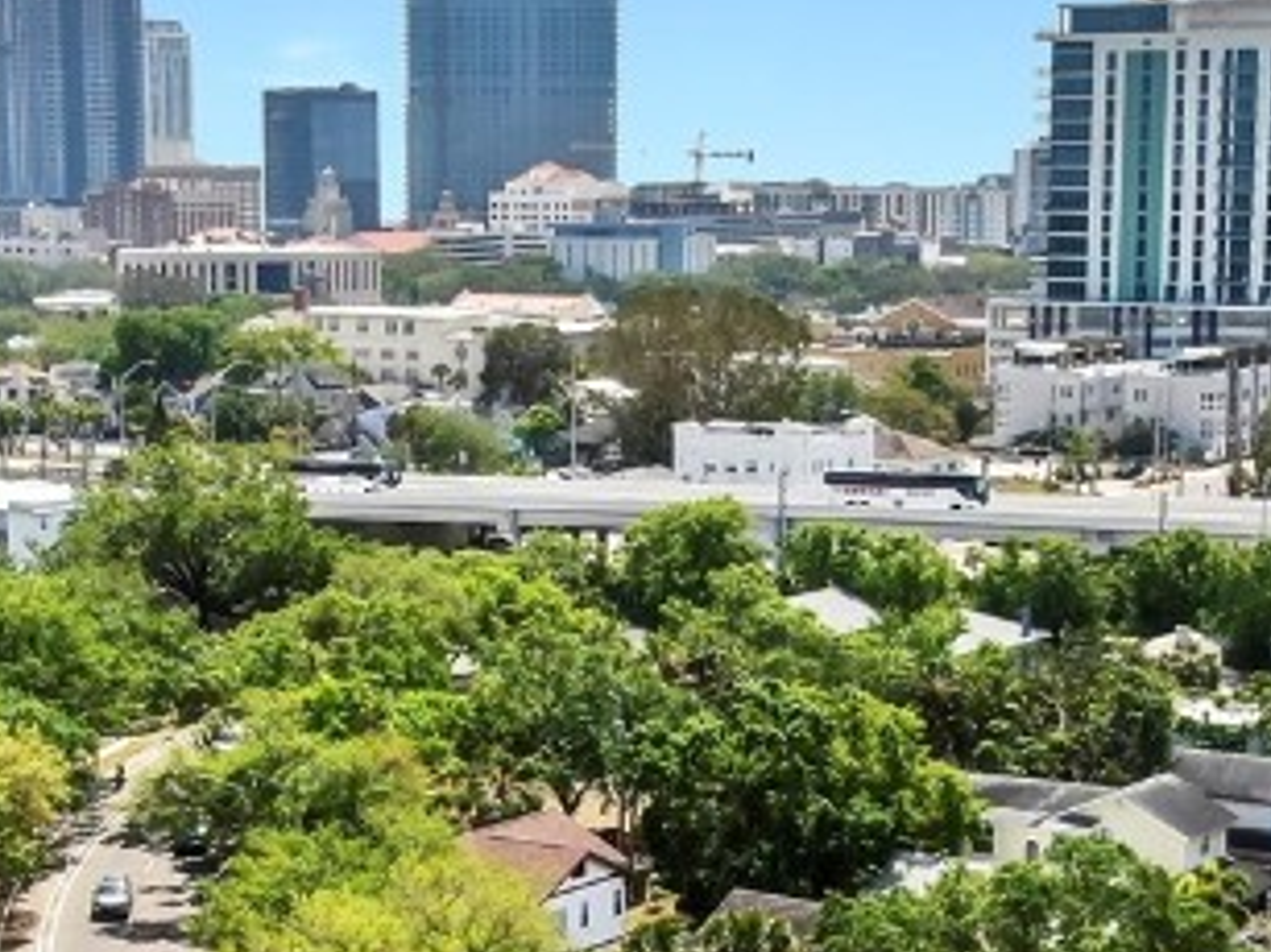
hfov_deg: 24.4
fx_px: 2936
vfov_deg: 18.2
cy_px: 824
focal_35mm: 80
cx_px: 642
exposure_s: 1/1600
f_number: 2.8
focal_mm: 4.39
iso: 100
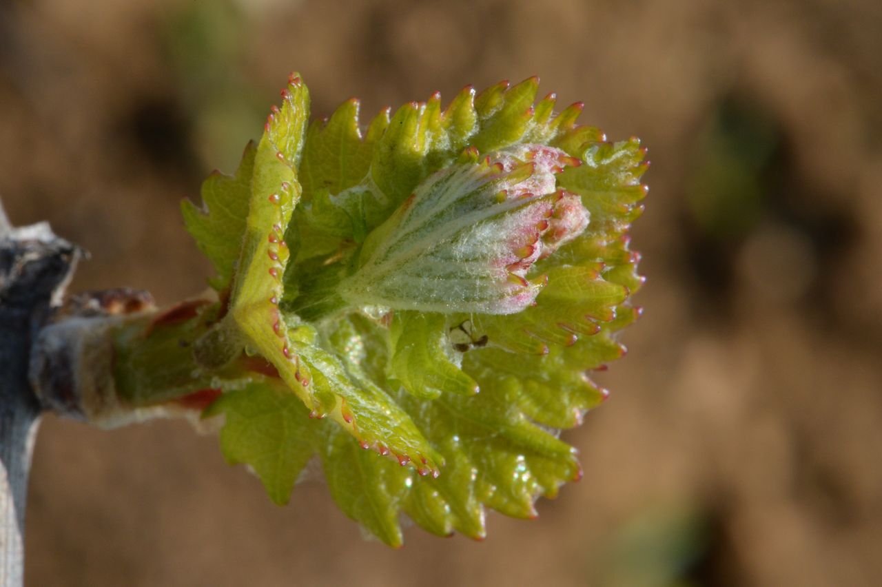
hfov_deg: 19.5
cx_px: 441
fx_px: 2571
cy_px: 294
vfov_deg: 13.0
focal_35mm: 105
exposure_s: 1/125
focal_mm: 105
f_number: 40
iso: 2000
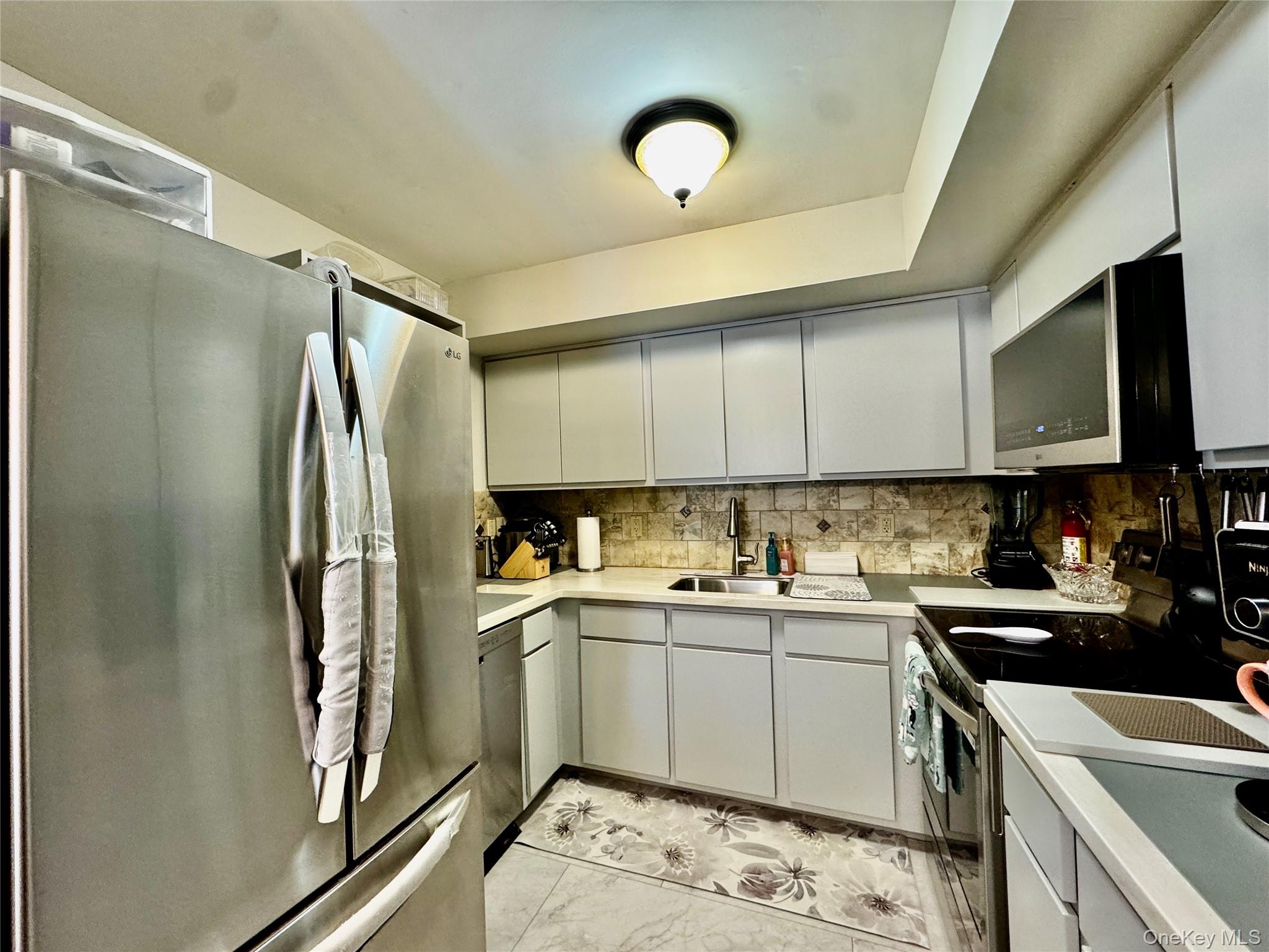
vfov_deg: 85.7
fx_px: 513
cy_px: 476
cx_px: 634
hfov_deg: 102.1
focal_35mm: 14
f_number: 2.2
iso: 250
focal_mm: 2.22
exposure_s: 1/60
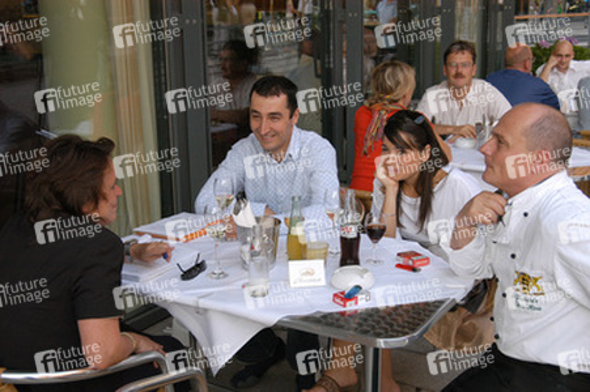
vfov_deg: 26.4
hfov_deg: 38.9
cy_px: 196
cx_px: 295
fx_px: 835
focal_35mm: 51
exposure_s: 1/160
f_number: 6.3
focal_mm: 34
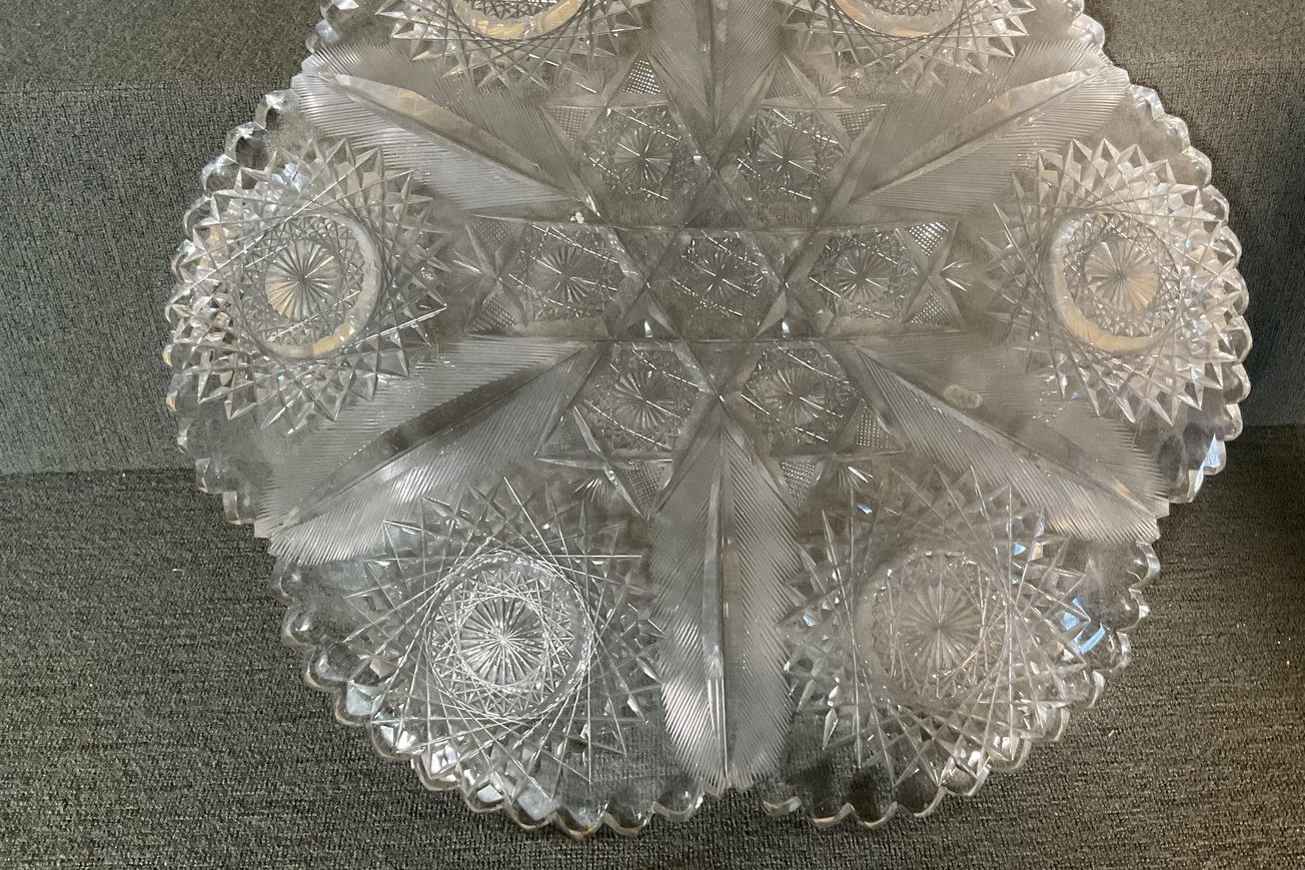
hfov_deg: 54.4
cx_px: 691
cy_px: 365
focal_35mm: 35
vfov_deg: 37.7
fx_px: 1269
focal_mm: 3
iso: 160
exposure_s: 1/50
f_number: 1.8
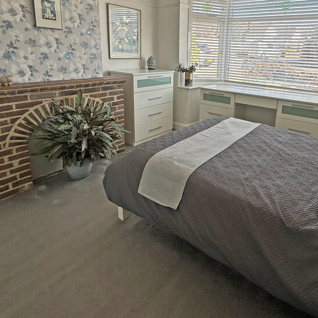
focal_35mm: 23
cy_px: 109
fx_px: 239
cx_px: 196
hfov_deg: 66.4
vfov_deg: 65.7
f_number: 2.2
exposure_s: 1/105
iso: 40
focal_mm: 2.22
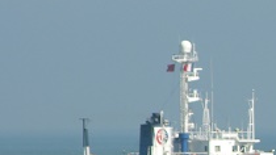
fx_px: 6914
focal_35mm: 945
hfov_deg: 2.3
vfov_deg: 1.3
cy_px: 163
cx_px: 423
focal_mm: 67.7
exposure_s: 1/246
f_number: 5.9
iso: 50
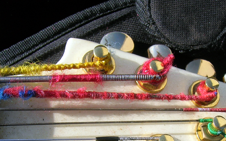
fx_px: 357
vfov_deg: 21.7
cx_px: 144
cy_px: 135
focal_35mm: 58
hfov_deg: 34.9
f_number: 4.9
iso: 50
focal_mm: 5.7
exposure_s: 1/364
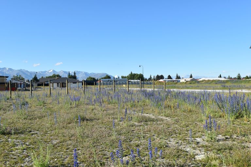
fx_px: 251
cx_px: 126
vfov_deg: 36.9
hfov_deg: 53.1
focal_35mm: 36
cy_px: 84
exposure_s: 1/400
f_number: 10
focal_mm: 24
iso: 200
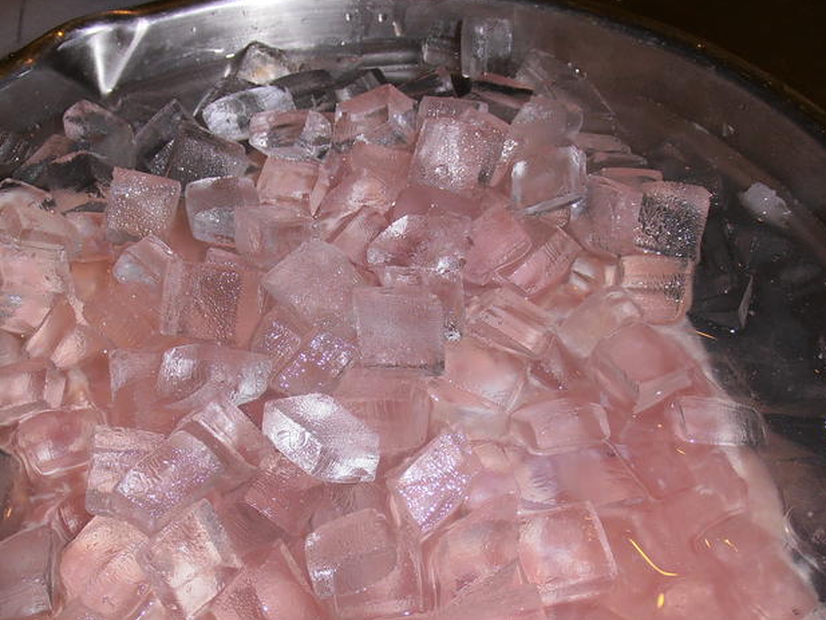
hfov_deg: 35.5
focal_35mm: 54
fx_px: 1289
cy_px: 414
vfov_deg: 26.9
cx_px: 345
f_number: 3.9
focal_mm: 6.61
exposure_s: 1/40
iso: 80
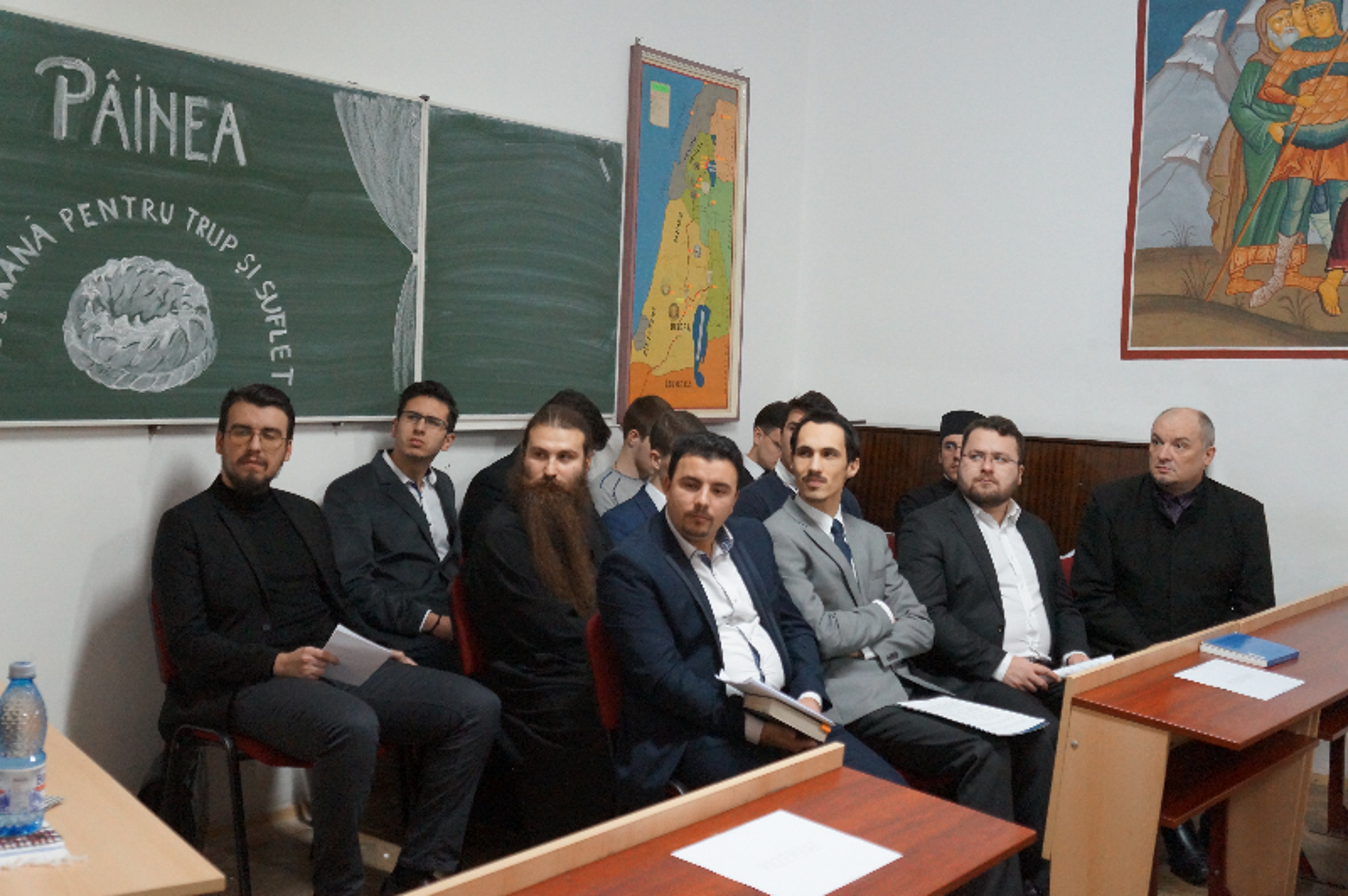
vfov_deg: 31.8
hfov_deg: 46.4
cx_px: 674
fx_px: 1571
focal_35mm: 42
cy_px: 448
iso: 3200
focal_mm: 28
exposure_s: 1/50
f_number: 4
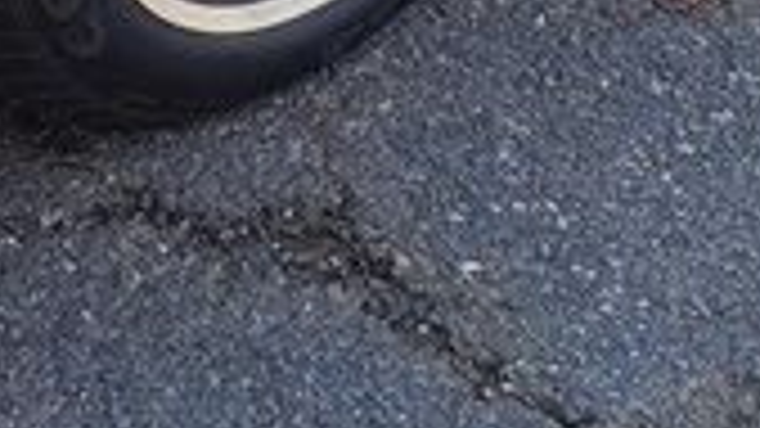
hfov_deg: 19.3
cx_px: -31
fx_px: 2156
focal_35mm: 107
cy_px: -333
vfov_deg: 10.6
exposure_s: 1/221
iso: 40
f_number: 1.8
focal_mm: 5.4
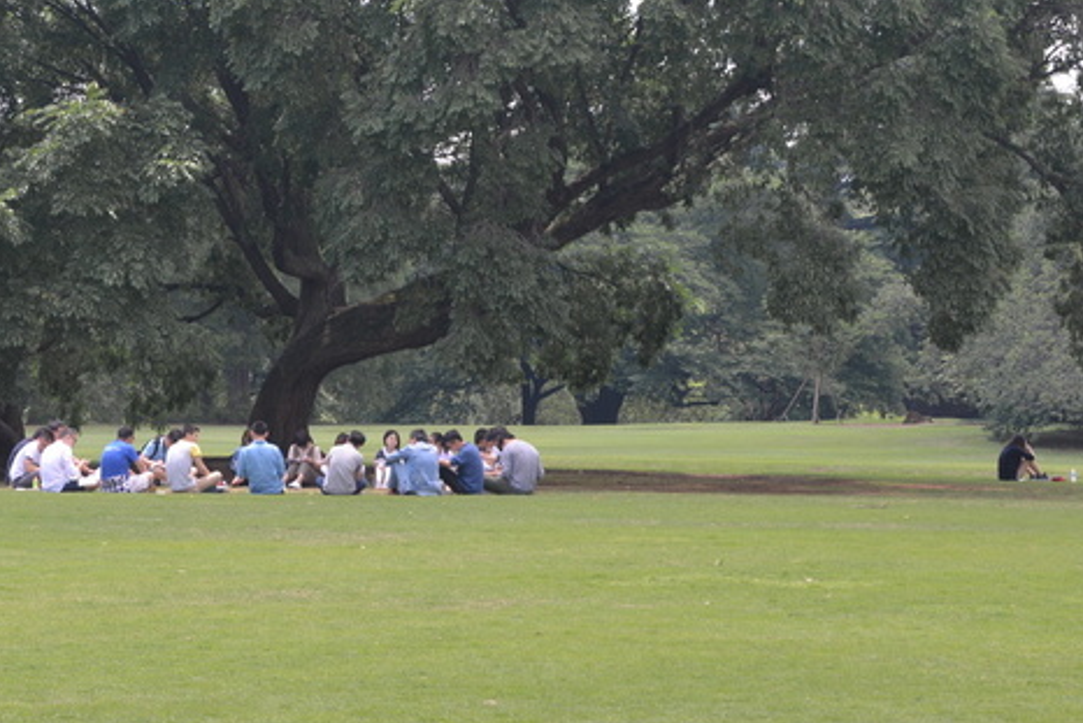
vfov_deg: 8.1
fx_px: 5115
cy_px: 212
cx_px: 349
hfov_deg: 12.1
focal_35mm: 170
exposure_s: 1/80
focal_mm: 100
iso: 200
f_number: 10
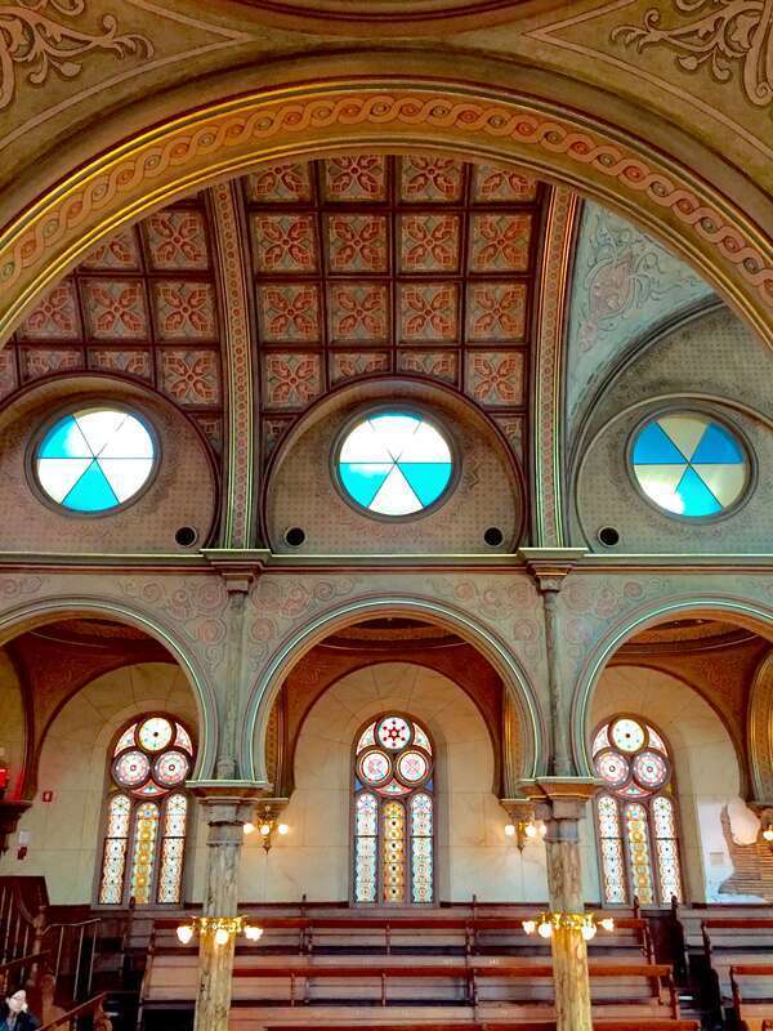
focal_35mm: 29
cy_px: 516
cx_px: 386
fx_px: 863
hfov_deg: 48.2
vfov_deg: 61.7
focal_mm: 4.15
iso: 250
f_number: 2.2
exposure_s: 1/30
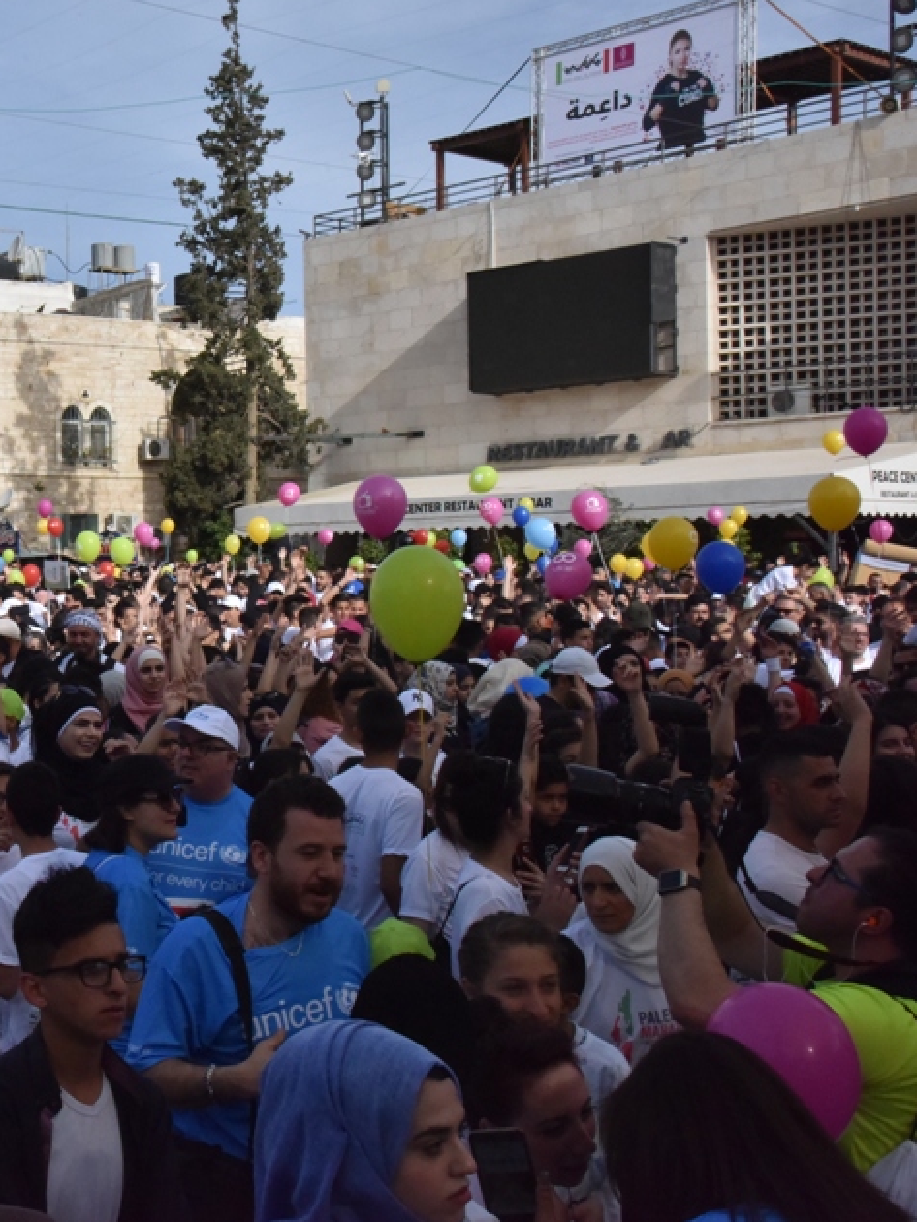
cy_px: 579
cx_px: -33
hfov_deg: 27.2
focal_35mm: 50
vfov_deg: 38.2
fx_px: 1765
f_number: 20
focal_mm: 32
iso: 2500
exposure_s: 1/1600
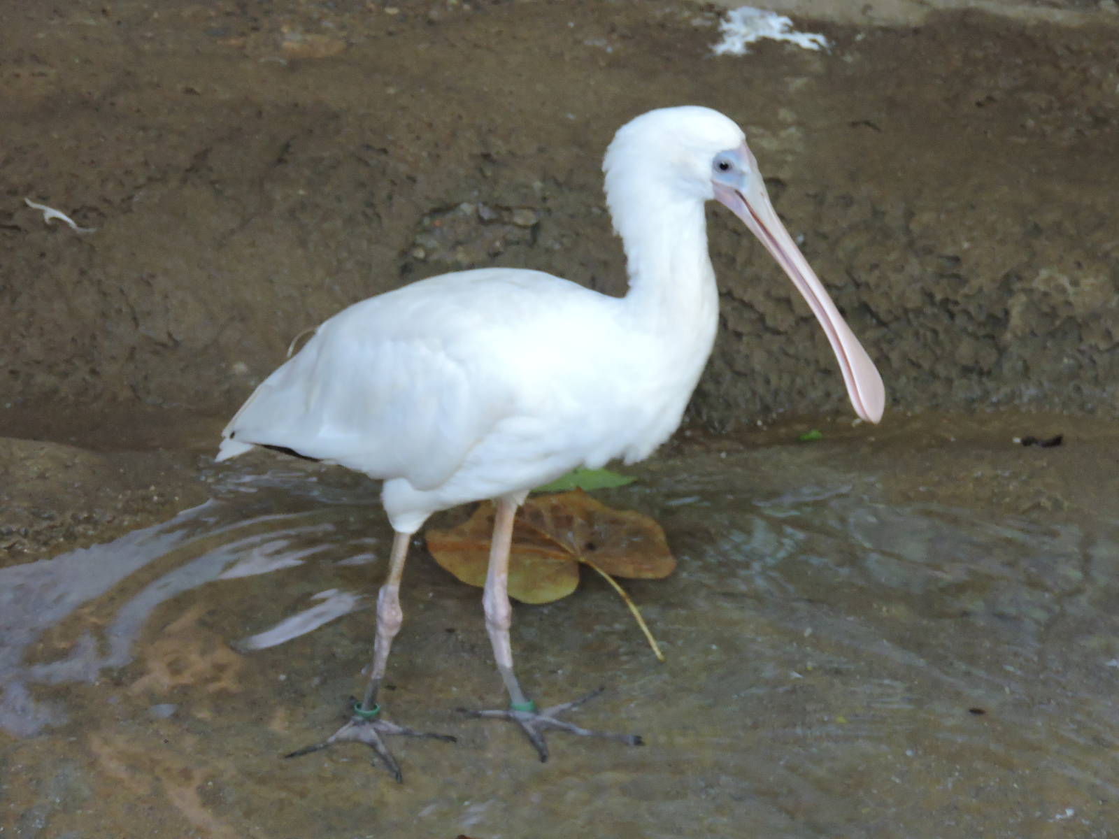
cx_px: 560
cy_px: 420
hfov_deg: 10.7
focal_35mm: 185
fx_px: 5980
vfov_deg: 8.0
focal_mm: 33
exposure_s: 1/30
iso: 800
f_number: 4.6
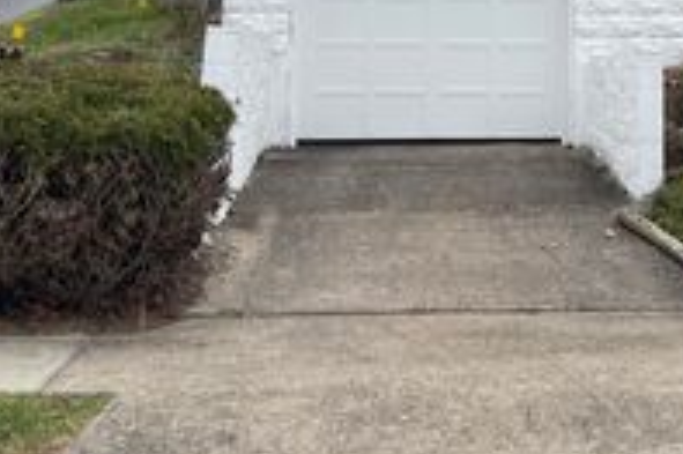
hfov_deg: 29.8
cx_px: 548
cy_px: -116
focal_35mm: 66
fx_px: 1251
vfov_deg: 19.2
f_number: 1.6
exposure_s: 1/1323
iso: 32
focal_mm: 5.1
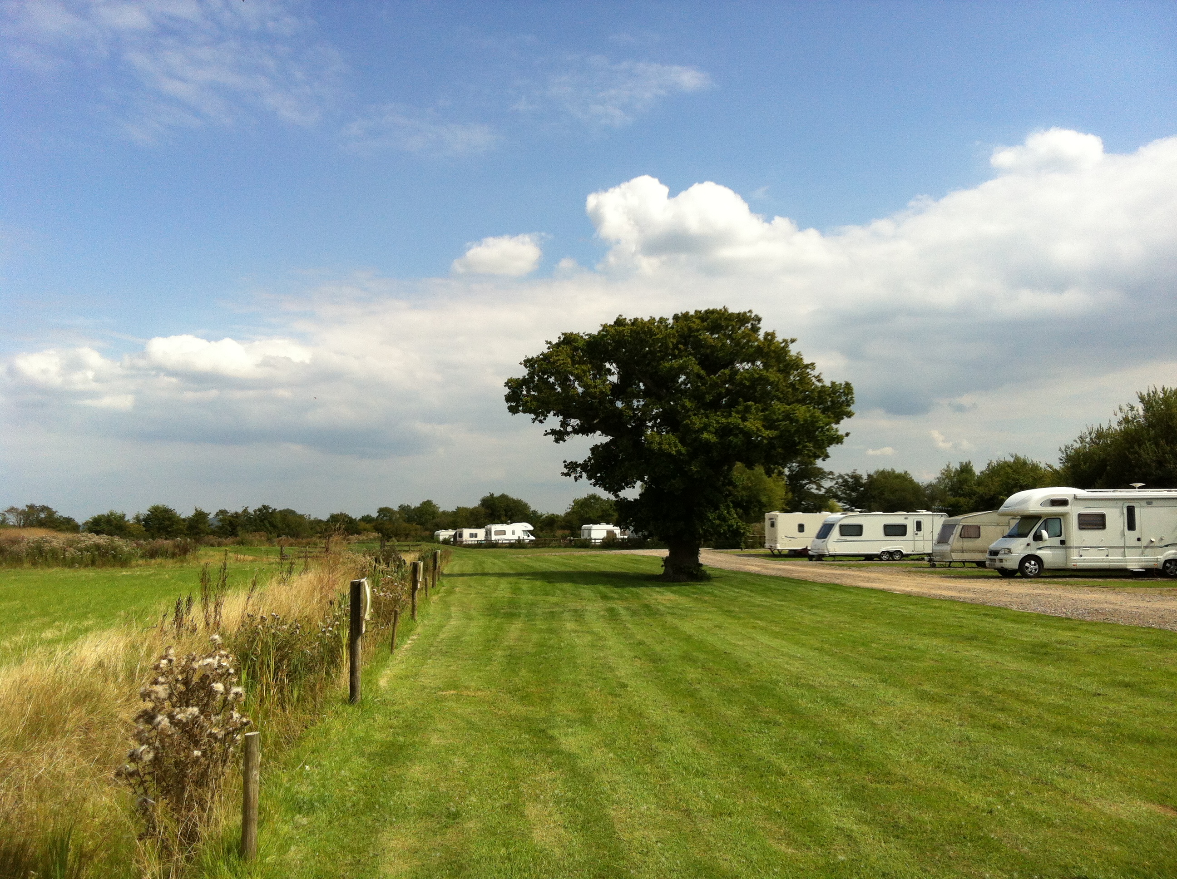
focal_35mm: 35
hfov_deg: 52.7
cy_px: 440
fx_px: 1188
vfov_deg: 40.6
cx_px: 588
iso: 80
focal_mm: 3.85
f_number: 2.8
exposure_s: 1/2320
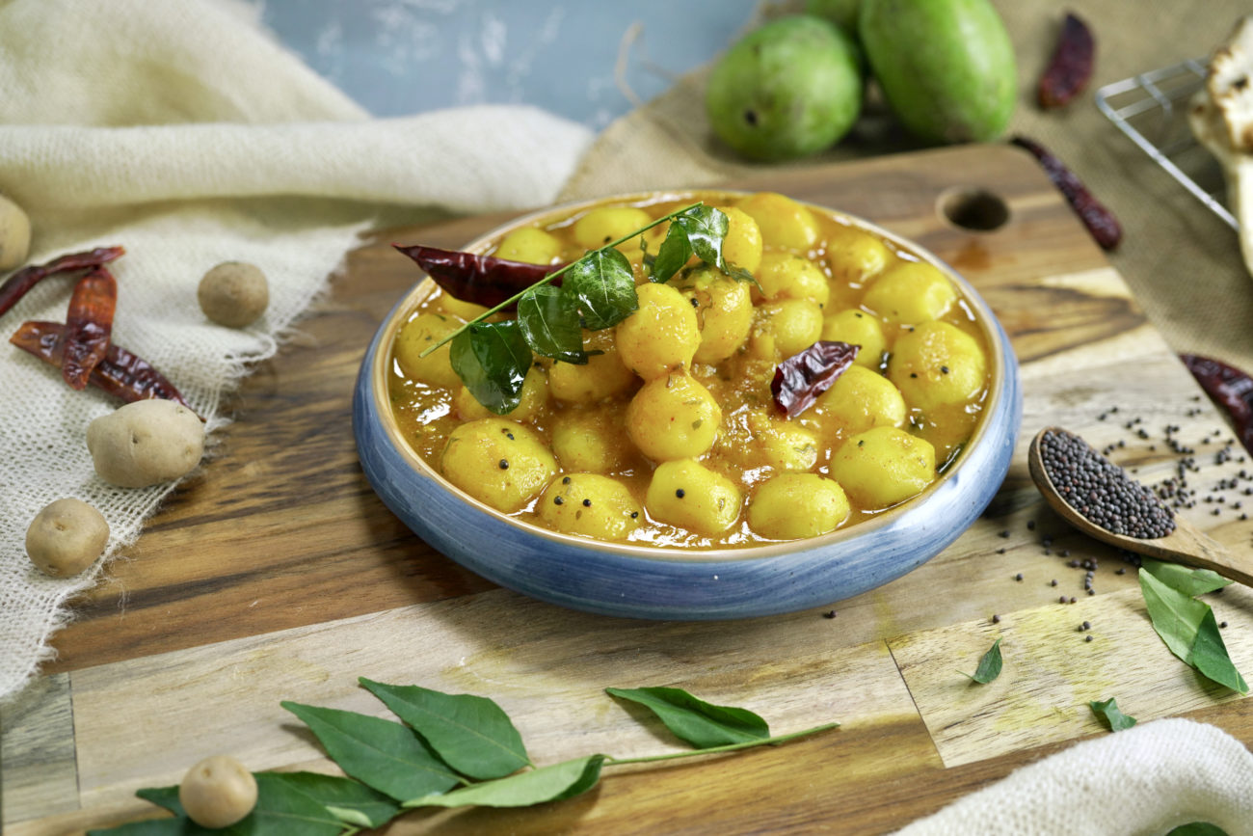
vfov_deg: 27.0
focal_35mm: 50
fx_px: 1740
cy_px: 418
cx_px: 626
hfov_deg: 39.6
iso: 640
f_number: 3.5
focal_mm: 50
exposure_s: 1/125
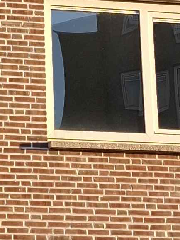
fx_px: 1124
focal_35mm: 162
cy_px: 94
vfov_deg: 12.2
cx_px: -46
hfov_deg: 9.0
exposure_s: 1/237
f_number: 1.8
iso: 50
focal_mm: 5.54
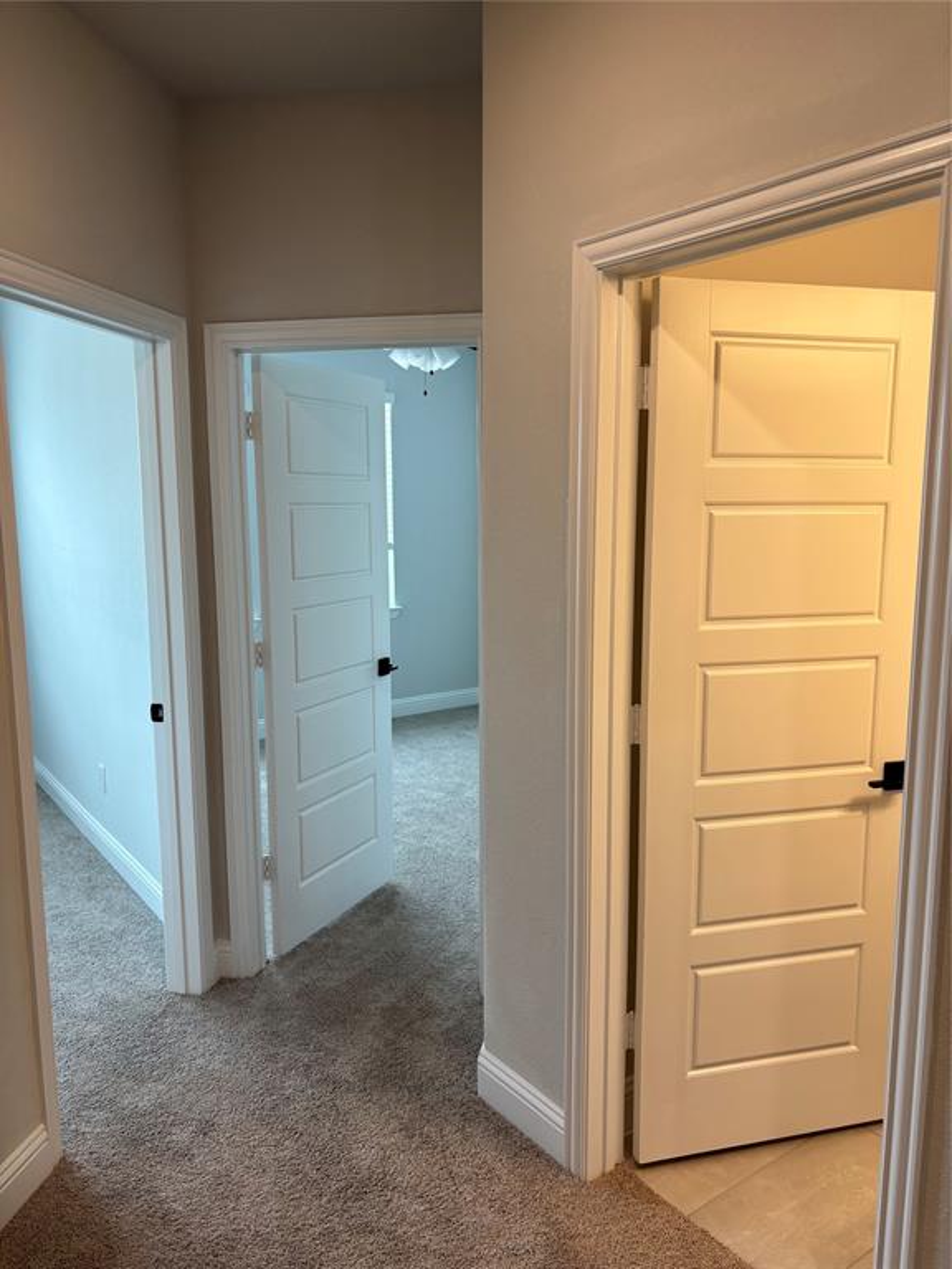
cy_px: 634
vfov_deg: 67.3
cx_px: 476
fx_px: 953
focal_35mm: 26
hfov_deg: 53.1
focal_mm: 5.96
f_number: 1.6
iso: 80
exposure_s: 1/120
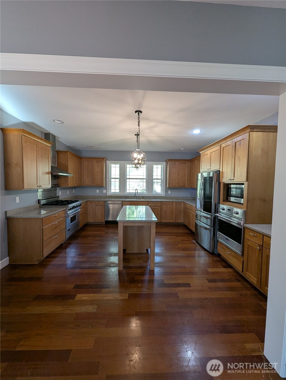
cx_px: 143
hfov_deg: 90.1
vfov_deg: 106.1
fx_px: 143
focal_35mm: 13
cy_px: 190
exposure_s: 1/60
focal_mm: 1.95
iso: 179
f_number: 2.2
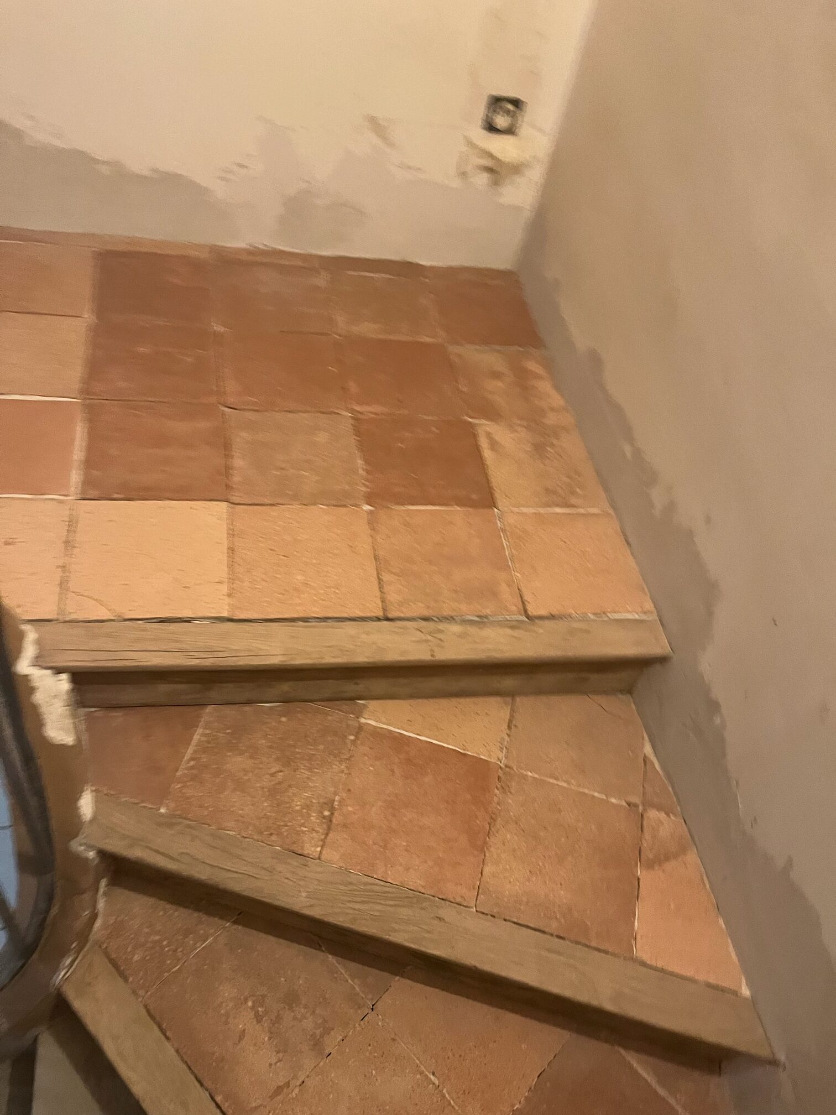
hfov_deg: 53.1
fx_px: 837
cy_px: 558
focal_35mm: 26
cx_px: 418
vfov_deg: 67.3
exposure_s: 1/33
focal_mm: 5.1
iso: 500
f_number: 1.6
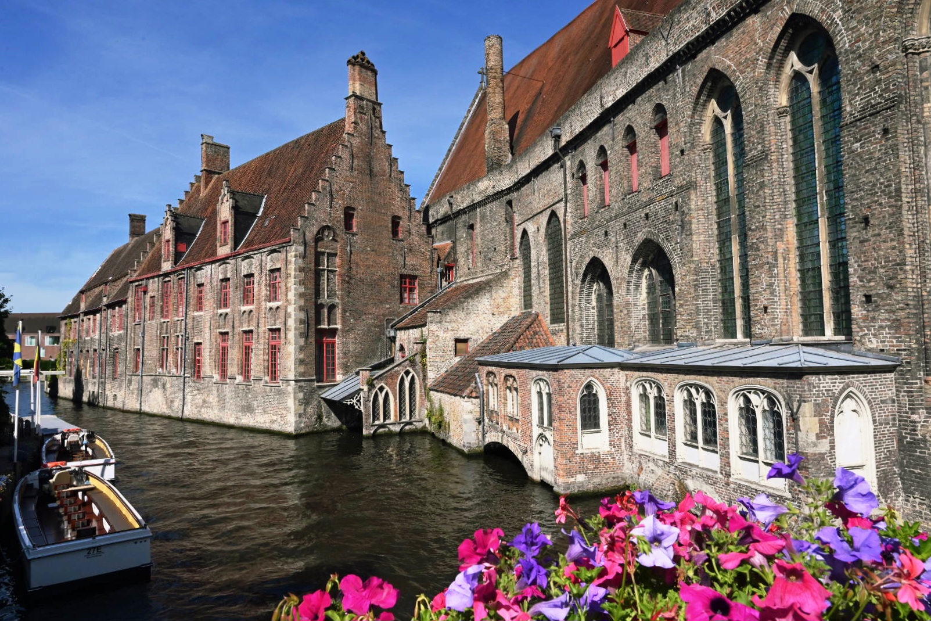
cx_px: 466
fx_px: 621
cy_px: 310
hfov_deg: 73.7
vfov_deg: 53.1
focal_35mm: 24
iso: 1600
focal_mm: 24
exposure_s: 1/1250
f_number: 18
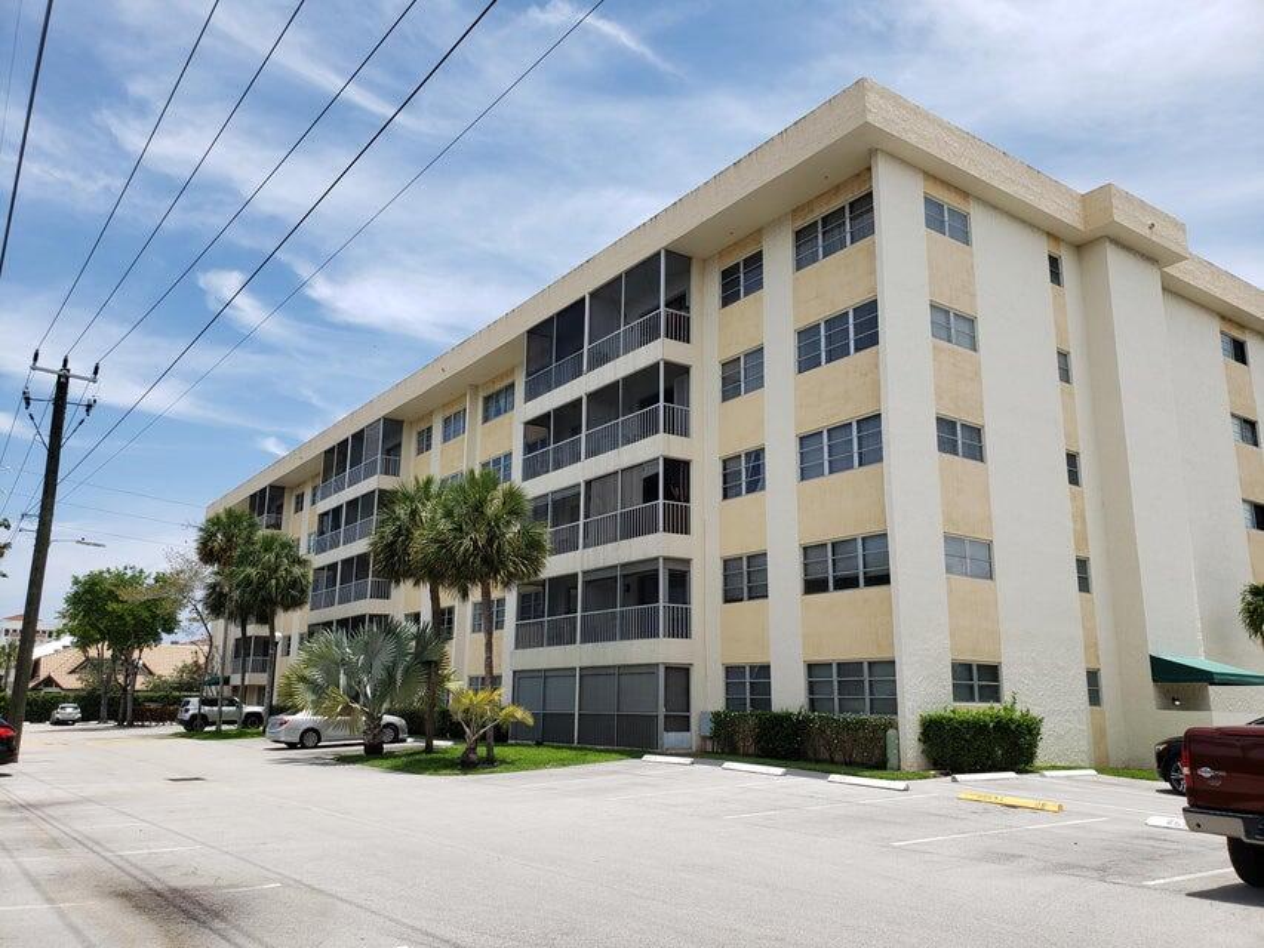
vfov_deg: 53.1
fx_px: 950
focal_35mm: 26
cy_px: 474
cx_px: 632
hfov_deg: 67.3
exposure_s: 1/1606
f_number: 2.4
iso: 50
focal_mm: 4.3
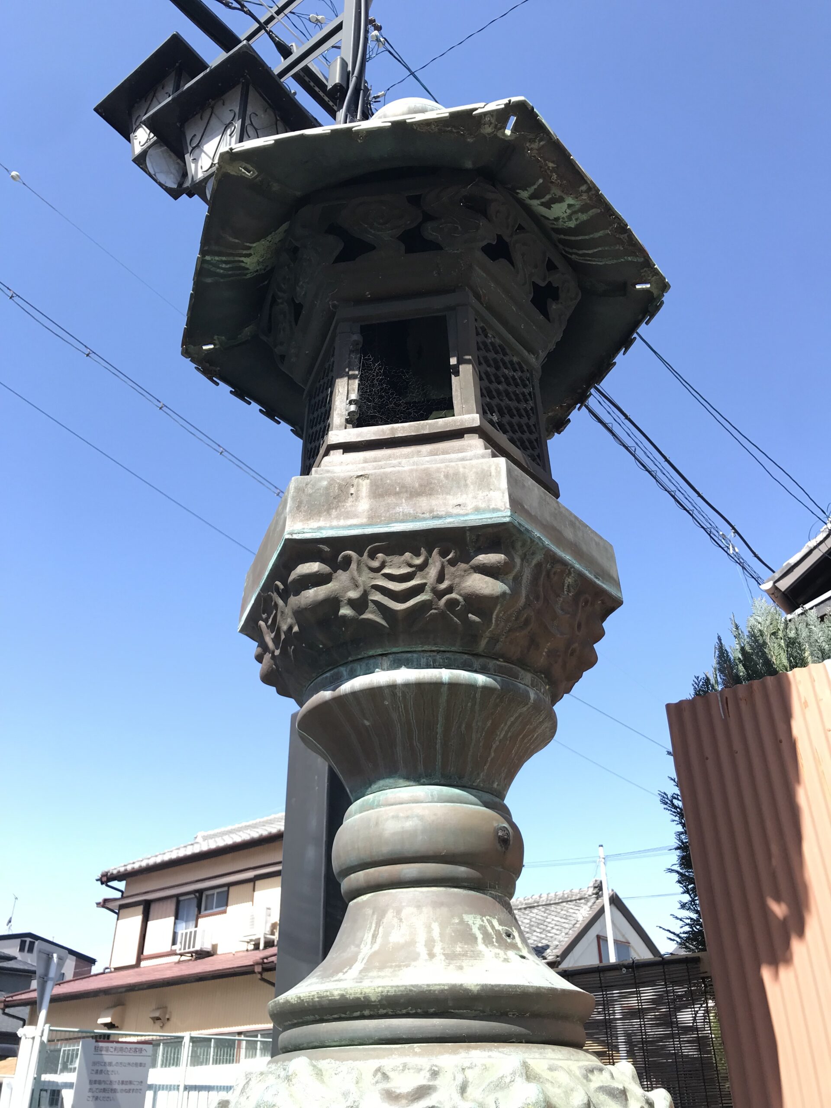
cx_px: 416
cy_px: 554
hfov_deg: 49.7
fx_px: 896
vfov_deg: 63.4
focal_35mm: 28
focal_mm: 3.99
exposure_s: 1/805
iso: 20
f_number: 1.8
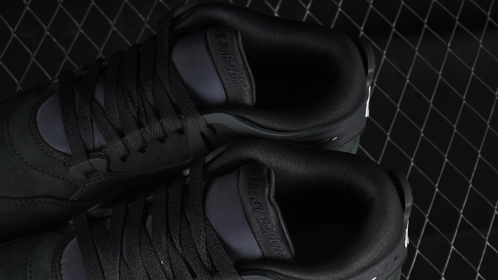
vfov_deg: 11.3
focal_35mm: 107
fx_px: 1413
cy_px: 216
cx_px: 162
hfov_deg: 19.9
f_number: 6.3
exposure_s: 1/50
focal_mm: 50
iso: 160
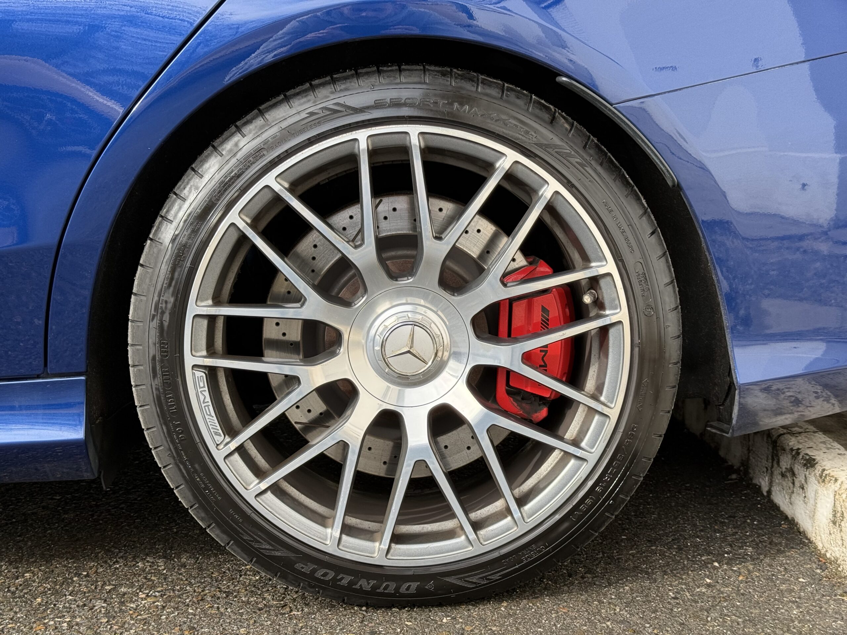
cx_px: 424
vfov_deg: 30.3
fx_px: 1174
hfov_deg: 39.7
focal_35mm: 48
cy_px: 318
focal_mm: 6.76
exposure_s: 1/646
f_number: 1.78
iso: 80
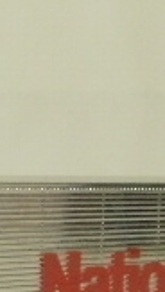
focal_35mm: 188
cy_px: 339
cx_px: -208
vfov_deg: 11.3
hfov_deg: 6.2
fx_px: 1458
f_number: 4
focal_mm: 7.7
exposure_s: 1/13
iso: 125
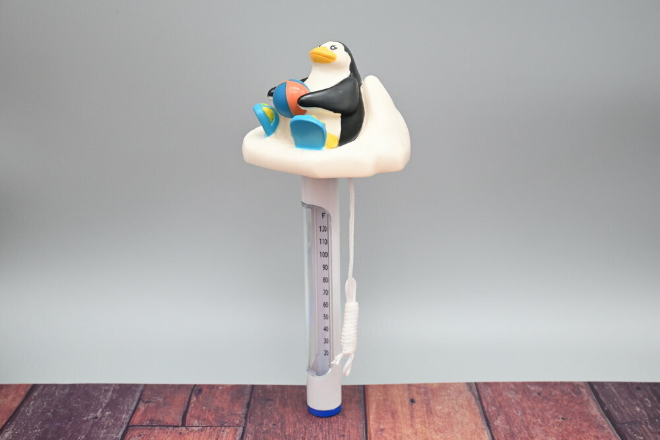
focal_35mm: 40
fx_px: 729
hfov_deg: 48.7
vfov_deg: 33.6
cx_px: 330
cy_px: 220
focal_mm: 26.5
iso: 1100
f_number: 4.5
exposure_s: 1/125
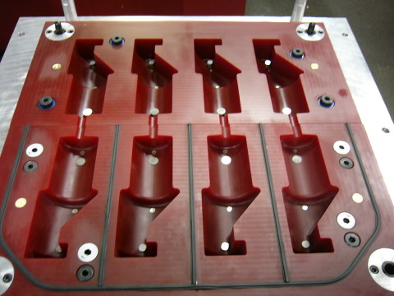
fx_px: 398
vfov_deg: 40.7
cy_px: 148
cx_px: 197
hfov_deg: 52.6
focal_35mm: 35
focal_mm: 5.8
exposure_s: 1/15
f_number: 2.8
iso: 200
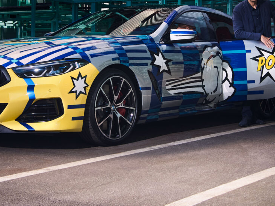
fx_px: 548
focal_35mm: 69
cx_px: 129
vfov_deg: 21.2
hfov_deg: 28.2
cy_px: 54
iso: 400
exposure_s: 1/320
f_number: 5.6
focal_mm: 35
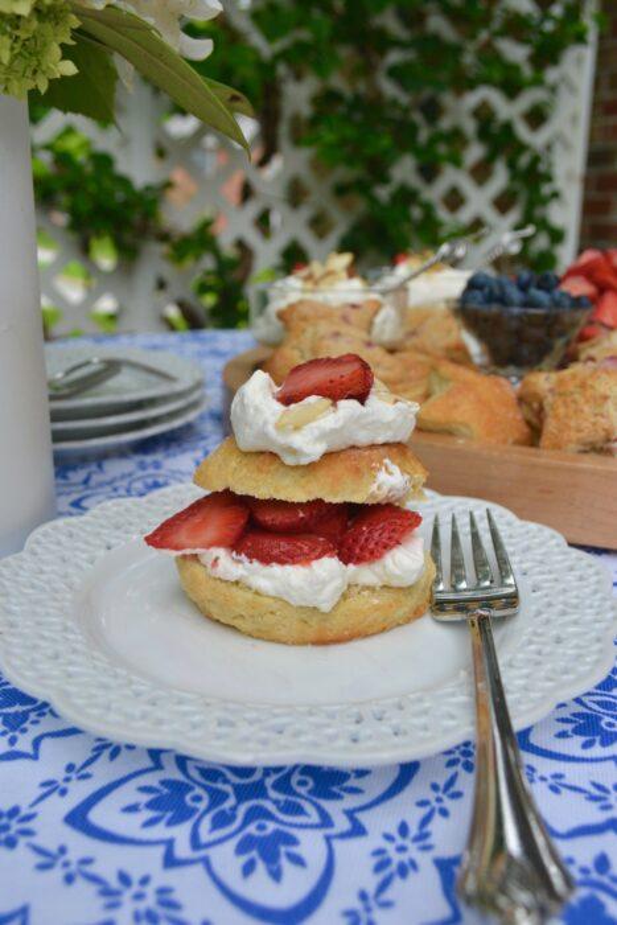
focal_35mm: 33
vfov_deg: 57.2
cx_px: 308
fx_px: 848
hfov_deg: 40.0
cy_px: 462
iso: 320
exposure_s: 1/125
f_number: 5.6
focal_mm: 22
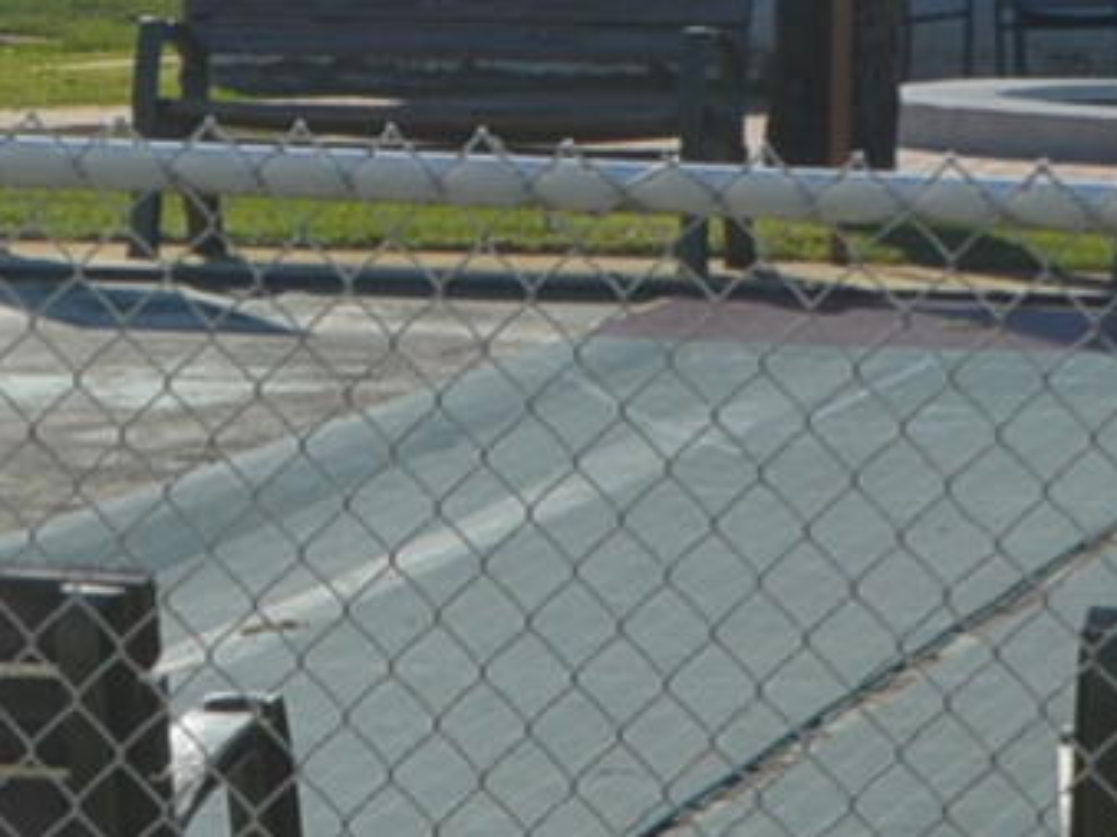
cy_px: -63
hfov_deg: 6.4
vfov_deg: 4.8
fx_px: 9871
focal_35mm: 306
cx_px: -811
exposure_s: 1/320
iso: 100
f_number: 9
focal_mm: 24
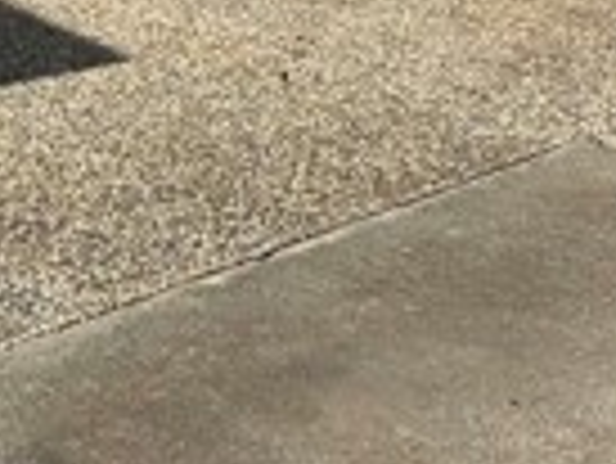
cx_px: 252
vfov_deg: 11.9
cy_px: -459
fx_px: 1995
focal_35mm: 112
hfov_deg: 17.5
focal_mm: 6.86
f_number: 1.78
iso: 80
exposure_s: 1/5848
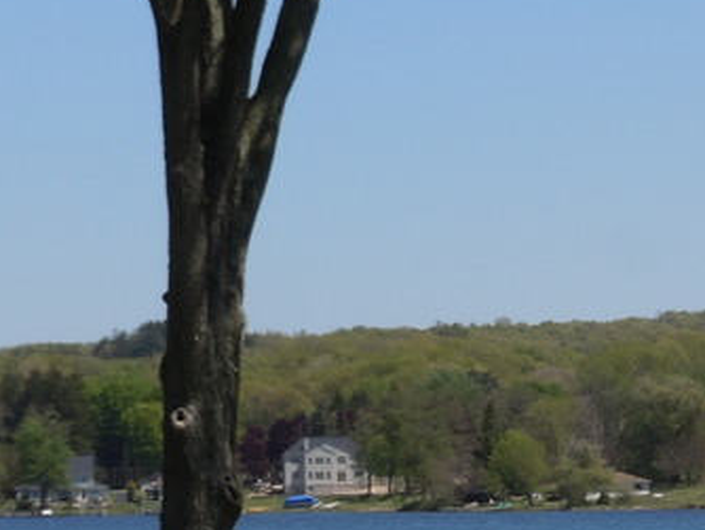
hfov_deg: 8.1
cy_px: 348
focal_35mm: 244
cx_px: 690
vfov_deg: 6.1
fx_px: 4973
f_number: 5.4
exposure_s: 1/640
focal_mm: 18.3
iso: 100
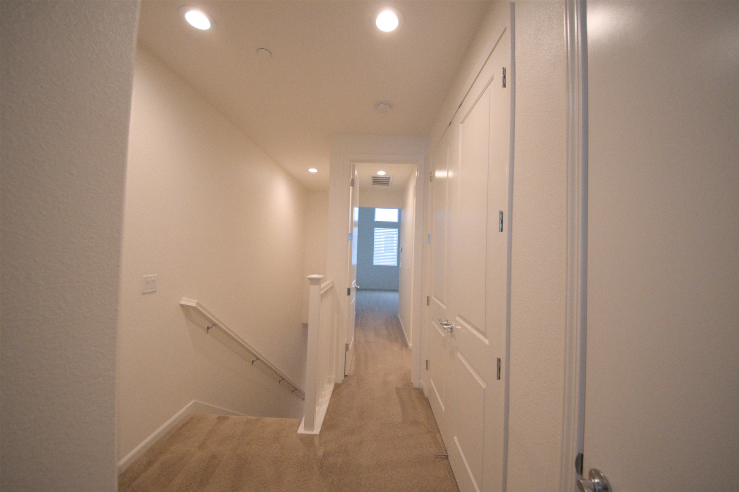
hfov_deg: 112.6
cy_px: 246
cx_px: 370
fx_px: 246
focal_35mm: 12
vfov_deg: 89.9
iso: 1000
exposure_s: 1/125
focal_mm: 8
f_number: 4.5
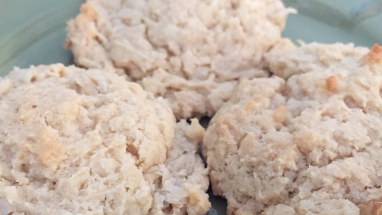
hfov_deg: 49.4
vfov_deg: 28.8
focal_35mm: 41
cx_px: 195
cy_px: 144
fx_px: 415
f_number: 2.2
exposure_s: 1/15
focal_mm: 4.15
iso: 400
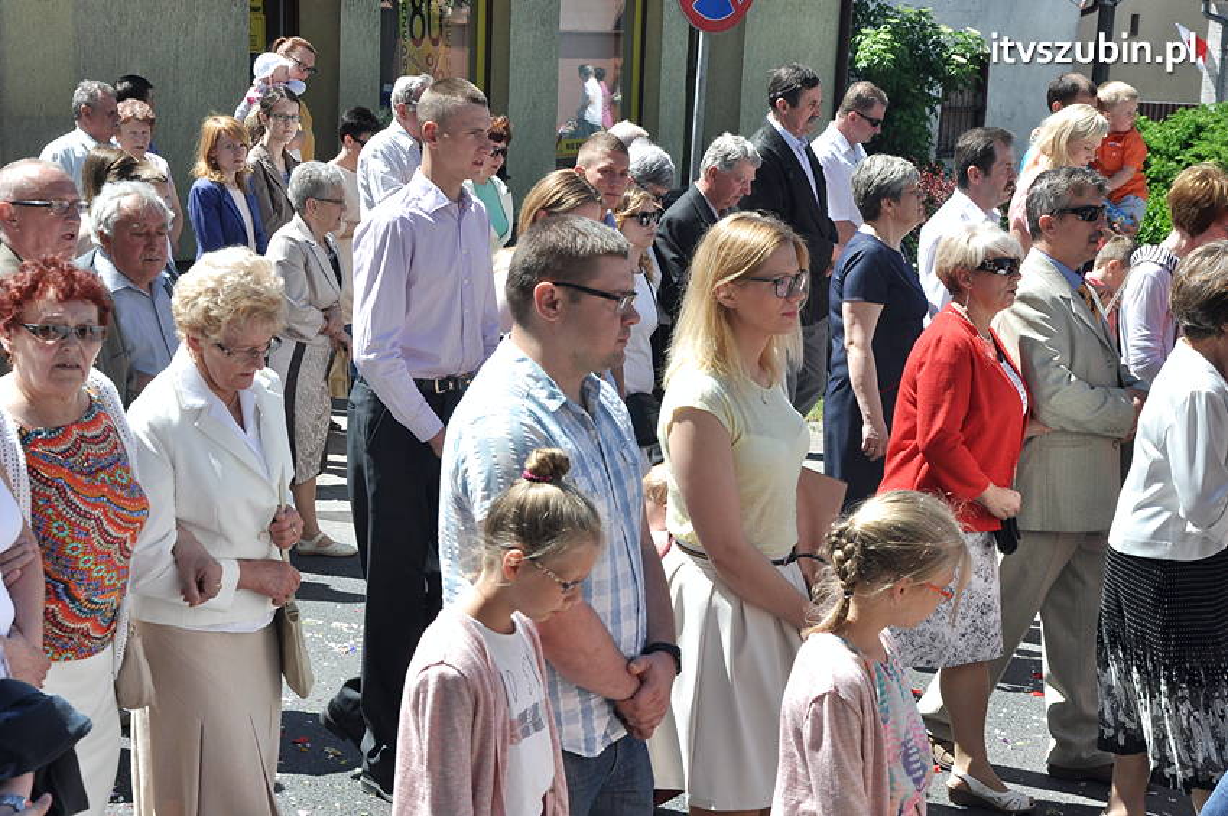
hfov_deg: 28.1
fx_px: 2454
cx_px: 614
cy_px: 408
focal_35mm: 72
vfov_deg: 18.9
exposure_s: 1/500
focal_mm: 48
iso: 400
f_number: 11
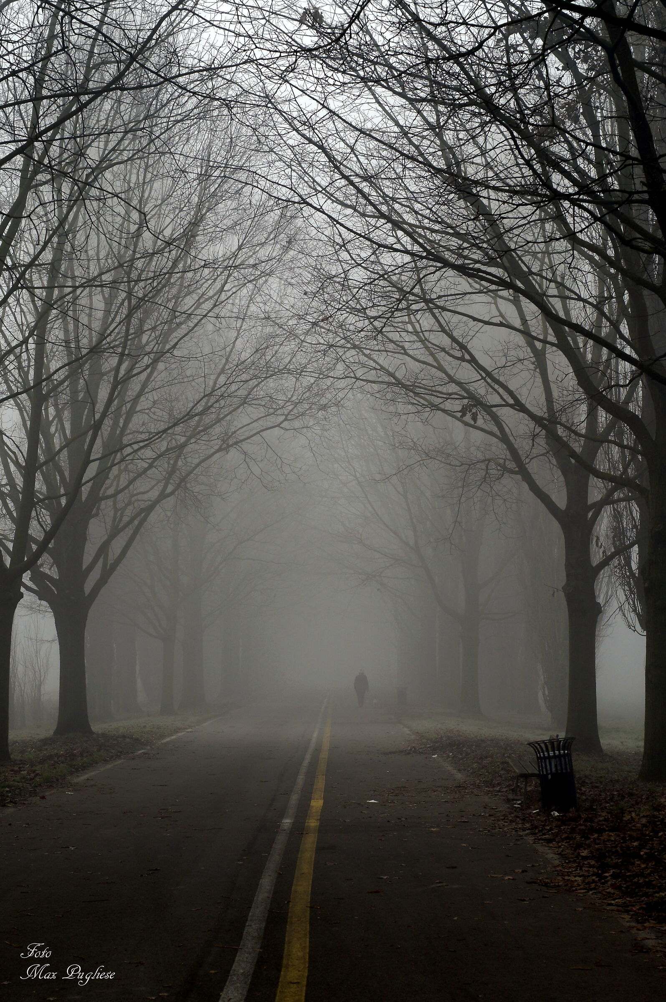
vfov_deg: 27.0
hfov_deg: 18.1
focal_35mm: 75
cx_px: 333
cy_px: 501
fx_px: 2086
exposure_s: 1/200
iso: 100
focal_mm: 50
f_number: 8
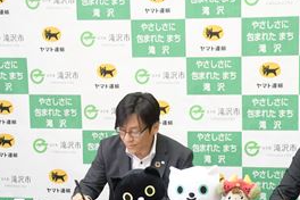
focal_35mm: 125
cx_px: 185
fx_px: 1042
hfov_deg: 16.4
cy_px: 176
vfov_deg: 10.9
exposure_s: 1/100
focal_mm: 44
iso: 1000
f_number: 5
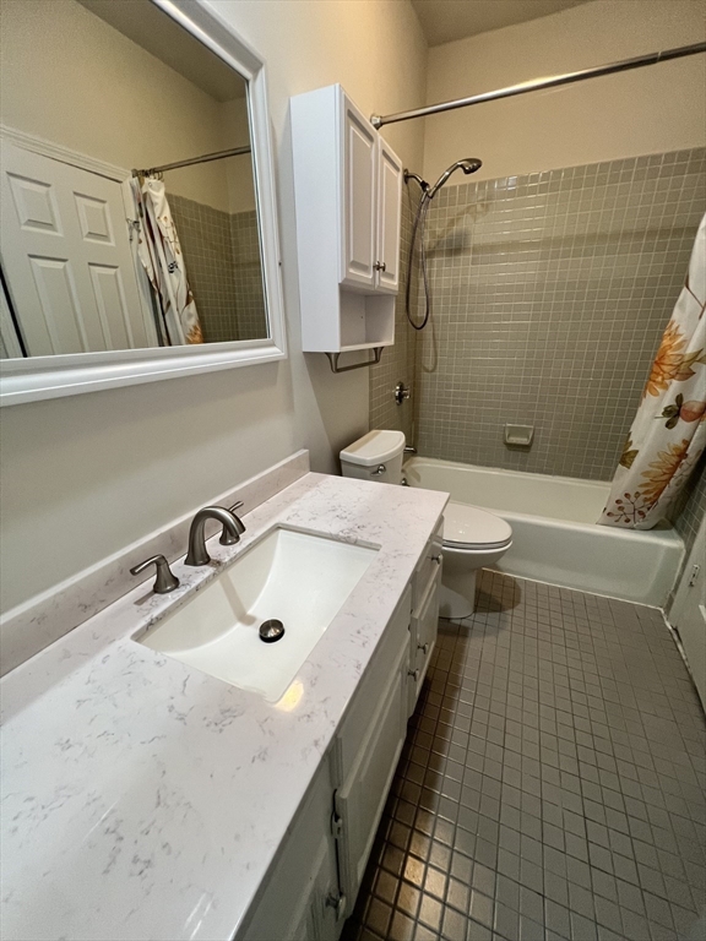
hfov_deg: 89.9
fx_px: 354
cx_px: 353
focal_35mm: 13
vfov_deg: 106.2
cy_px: 470
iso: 160
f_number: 1.8
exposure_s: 1/60
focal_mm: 1.57
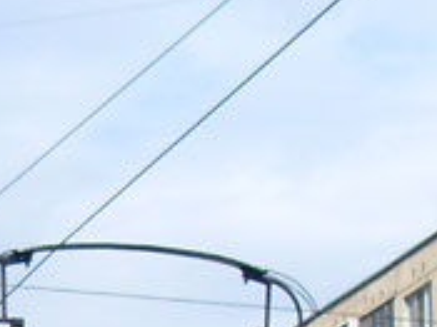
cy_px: 739
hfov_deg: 9.1
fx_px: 2738
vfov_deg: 6.6
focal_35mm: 217
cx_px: 240
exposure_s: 1/350
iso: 80
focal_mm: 6.3
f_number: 7
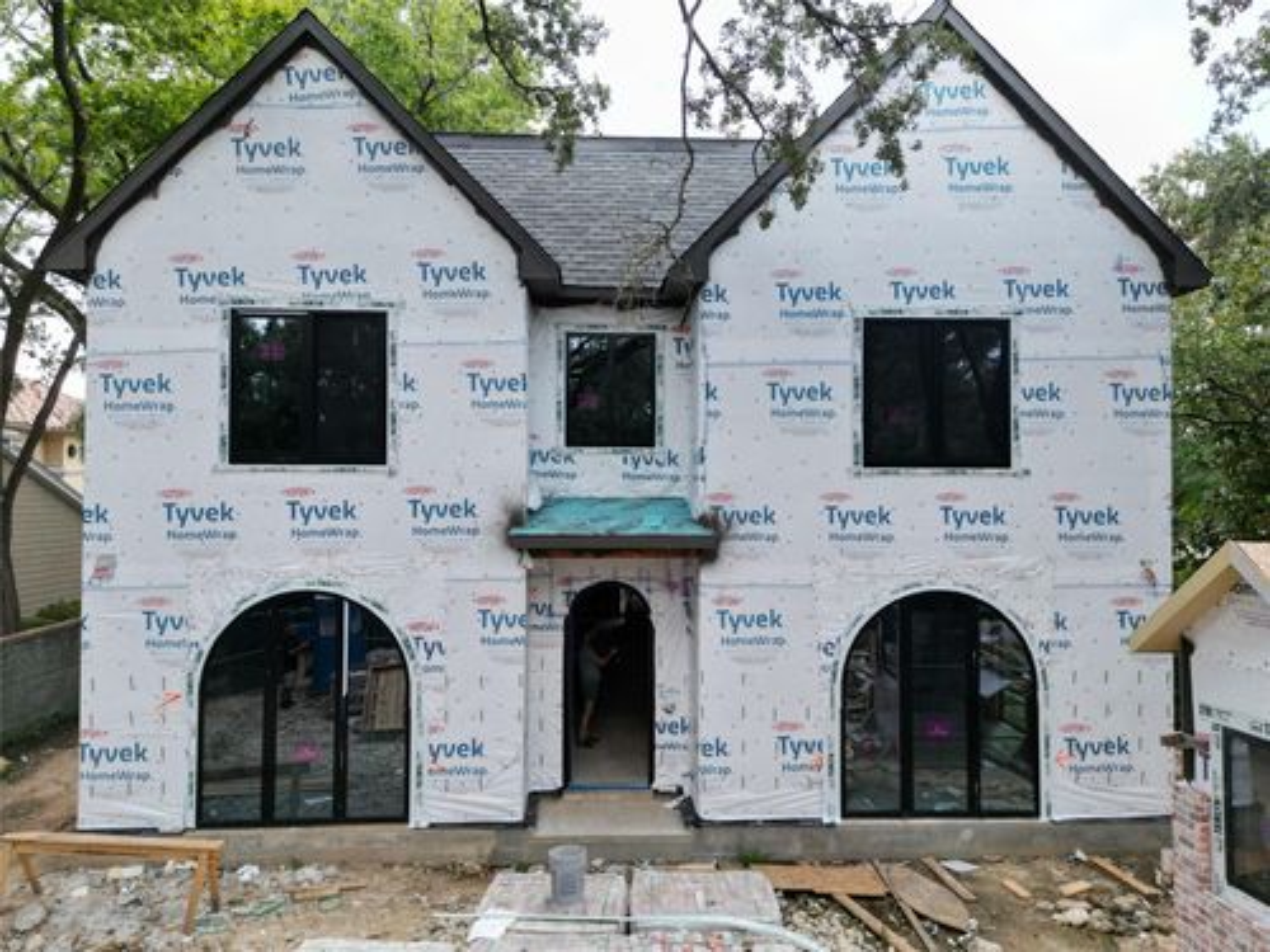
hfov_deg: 71.6
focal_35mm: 24
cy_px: 476
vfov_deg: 56.8
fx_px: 881
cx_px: 635
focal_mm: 6.72
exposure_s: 1/1000
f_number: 1.7
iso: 200
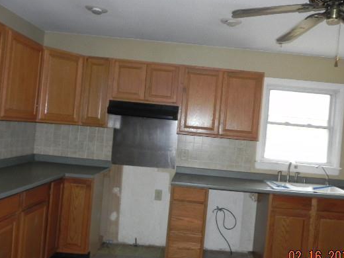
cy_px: 130
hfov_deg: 56.4
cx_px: 208
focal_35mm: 32
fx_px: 318
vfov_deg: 44.2
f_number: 2.8
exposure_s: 1/30
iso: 200
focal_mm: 4.6
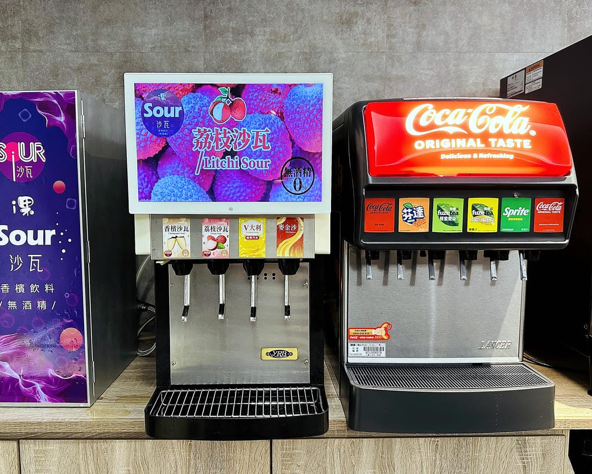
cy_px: 229
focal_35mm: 27
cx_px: 276
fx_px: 473
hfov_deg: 64.0
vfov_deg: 53.2
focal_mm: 6.86
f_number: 1.78
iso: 320
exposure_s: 1/60
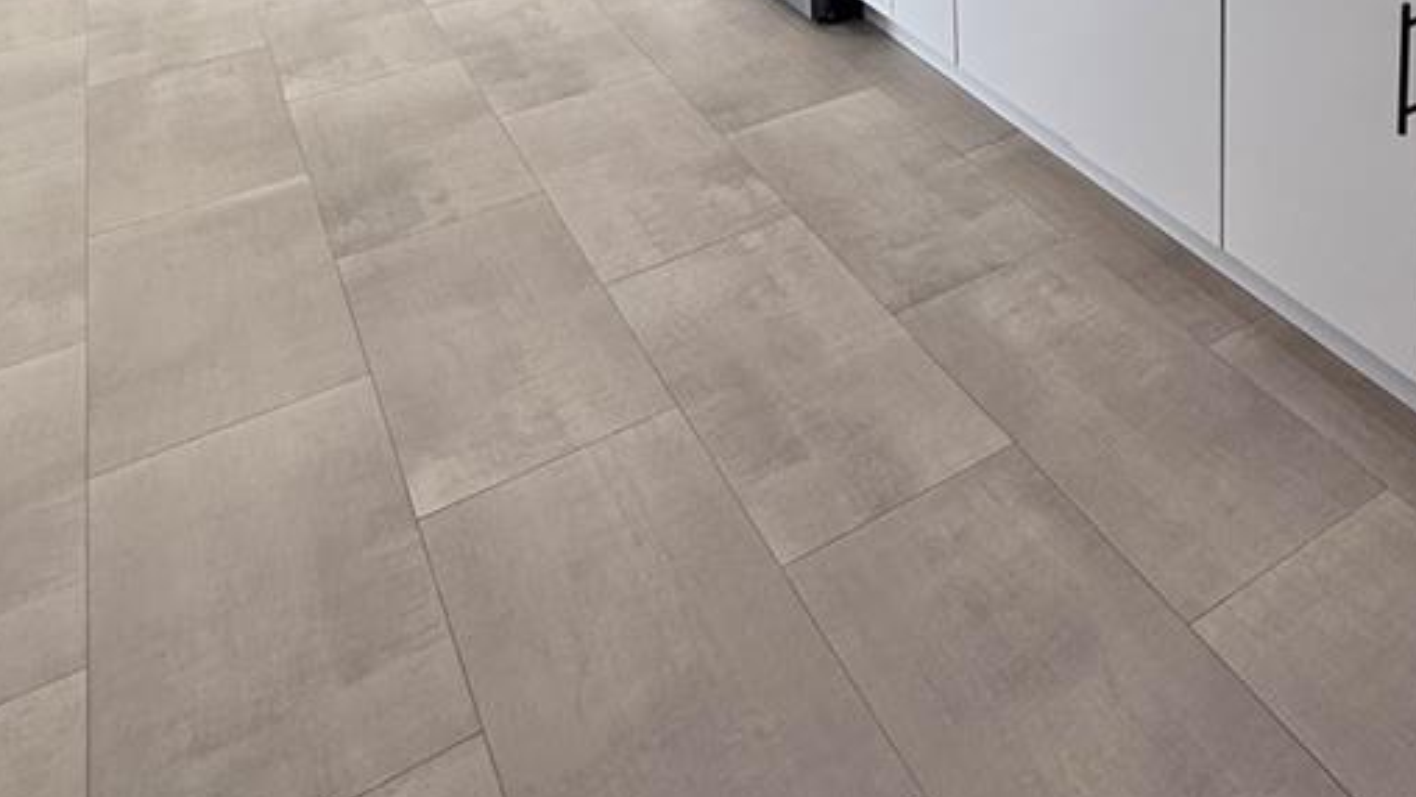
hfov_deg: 52.9
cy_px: -323
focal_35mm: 36
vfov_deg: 26.2
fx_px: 1352
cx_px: 1059
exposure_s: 1/120
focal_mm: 2.22
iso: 80
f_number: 2.2
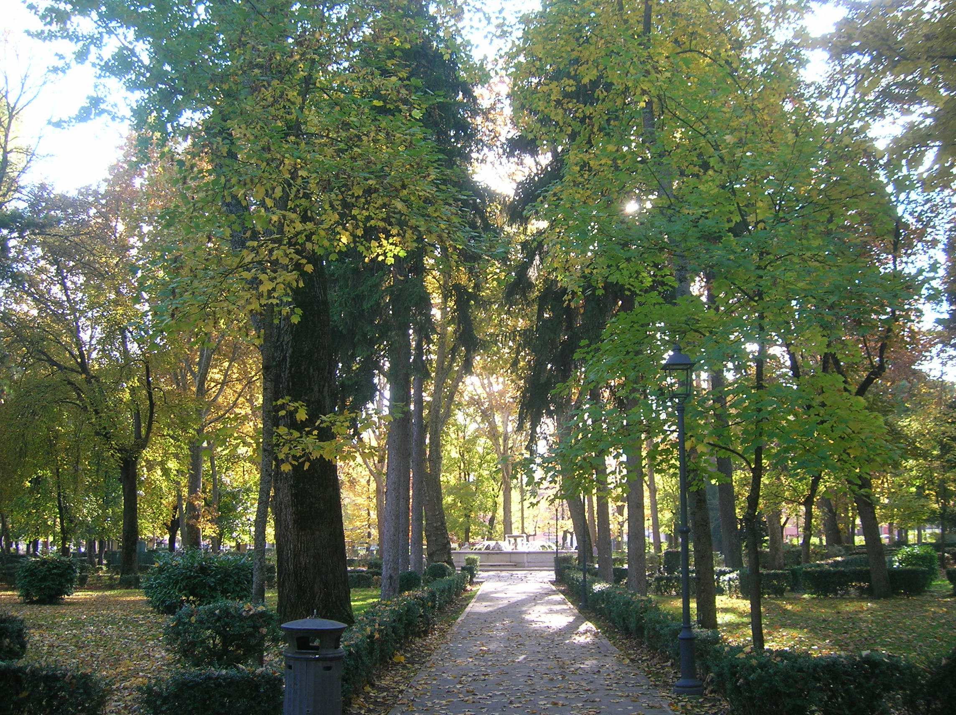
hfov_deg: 54.0
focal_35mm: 34
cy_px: 358
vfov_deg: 41.7
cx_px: 478
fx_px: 938
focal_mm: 5.7
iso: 50
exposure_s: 1/52.8
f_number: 2.9
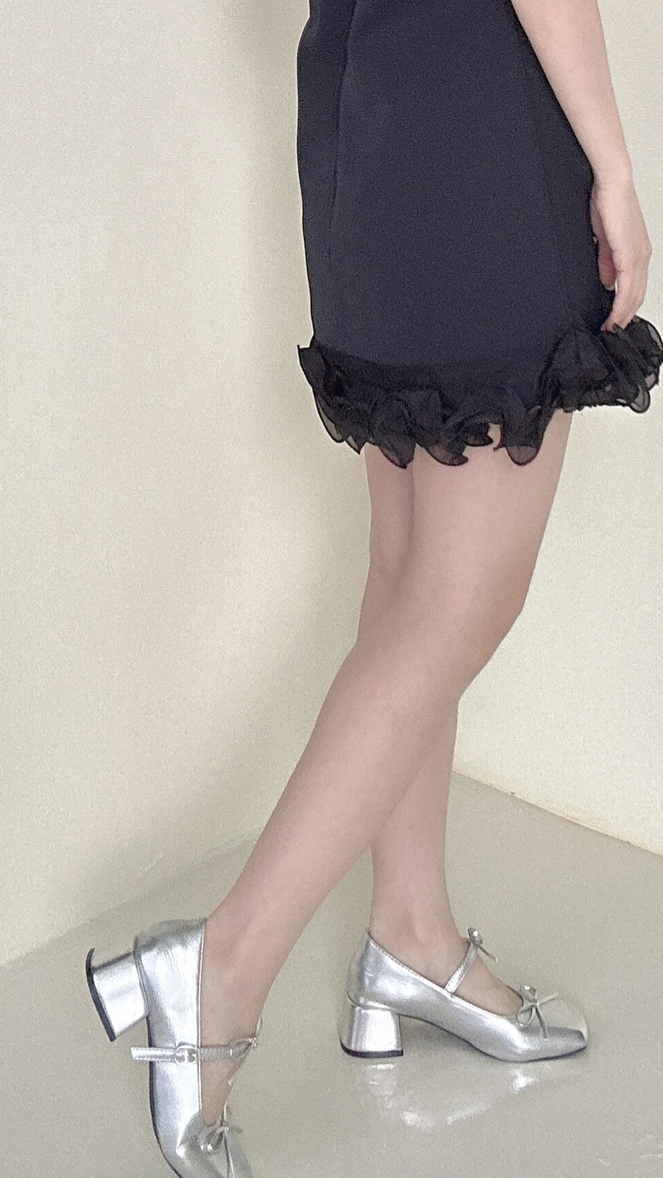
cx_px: 419
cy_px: 214
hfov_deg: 27.0
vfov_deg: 43.9
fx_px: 1375
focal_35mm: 44
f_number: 1.9
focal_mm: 2.69
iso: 80
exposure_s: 1/62
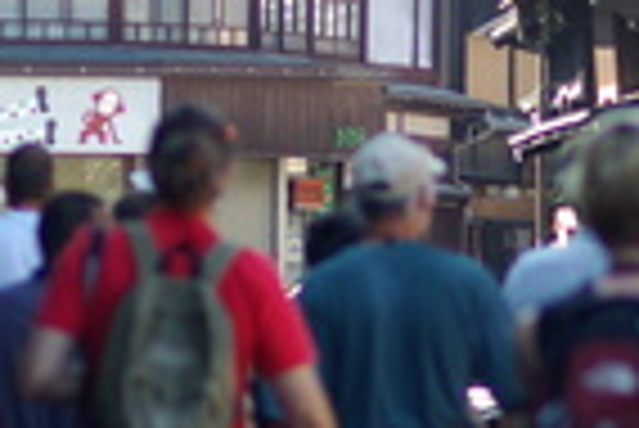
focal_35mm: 521
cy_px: 248
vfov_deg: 2.6
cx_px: 432
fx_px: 9262
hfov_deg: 4.0
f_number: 2.8
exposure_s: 1/250
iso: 100
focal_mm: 77
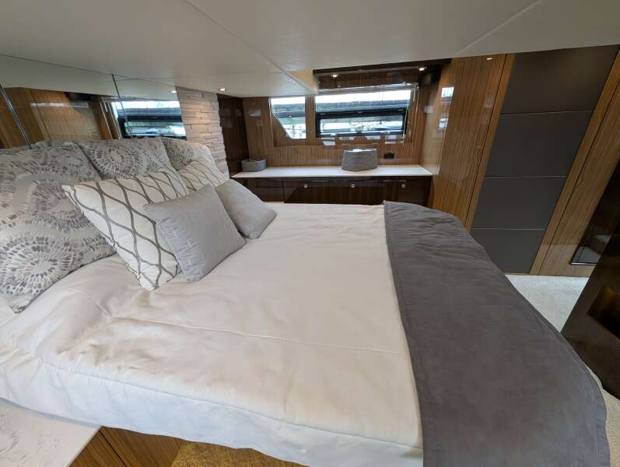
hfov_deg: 110.5
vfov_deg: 94.6
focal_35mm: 12
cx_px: 310
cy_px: 234
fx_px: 215
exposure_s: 1/82.8
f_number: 1.7
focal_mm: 2.02
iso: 163
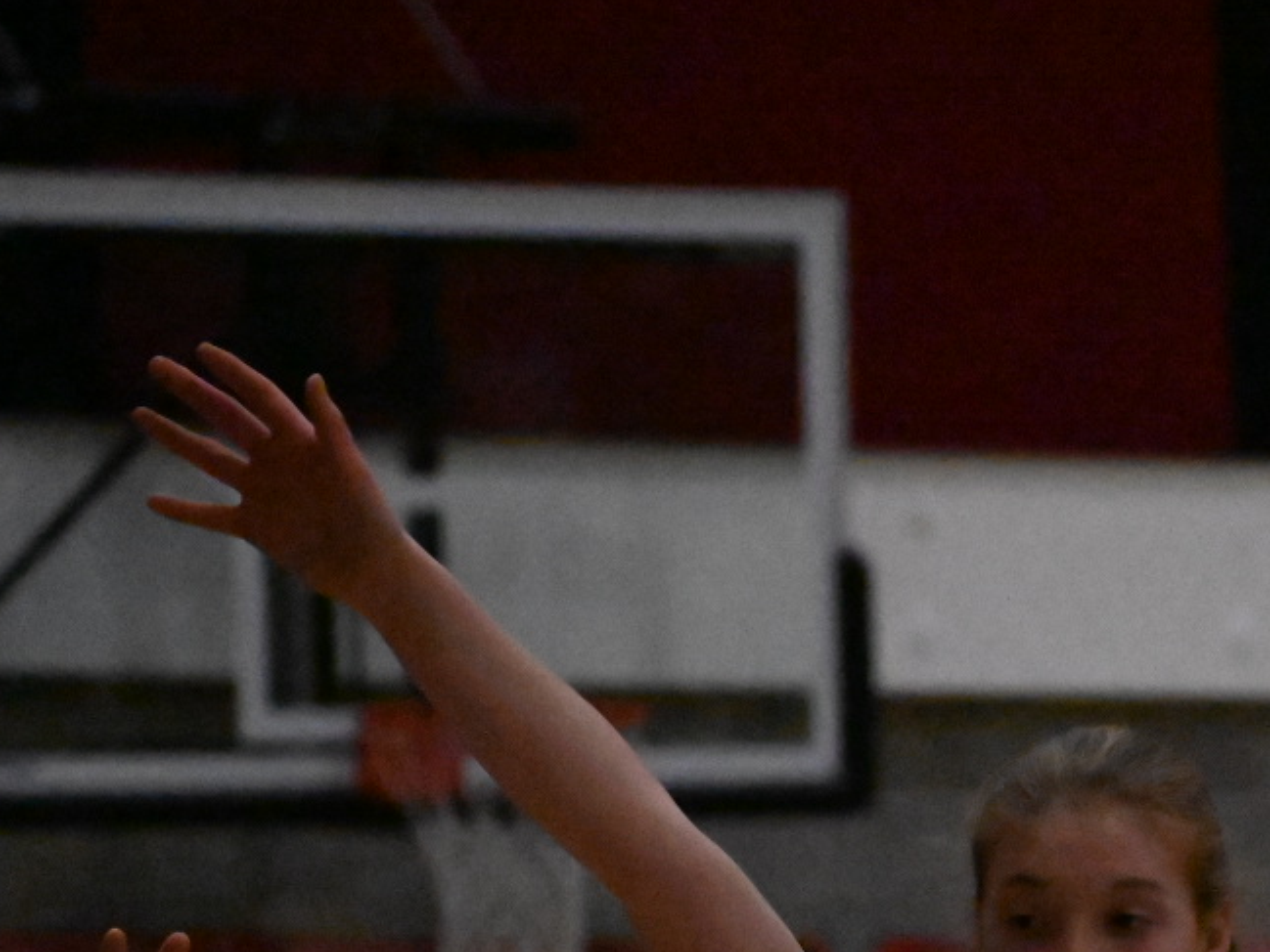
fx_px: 10568
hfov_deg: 6.9
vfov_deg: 5.2
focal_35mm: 288
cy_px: 968
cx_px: 1149
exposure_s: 1/8000
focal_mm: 120
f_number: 4
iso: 51200
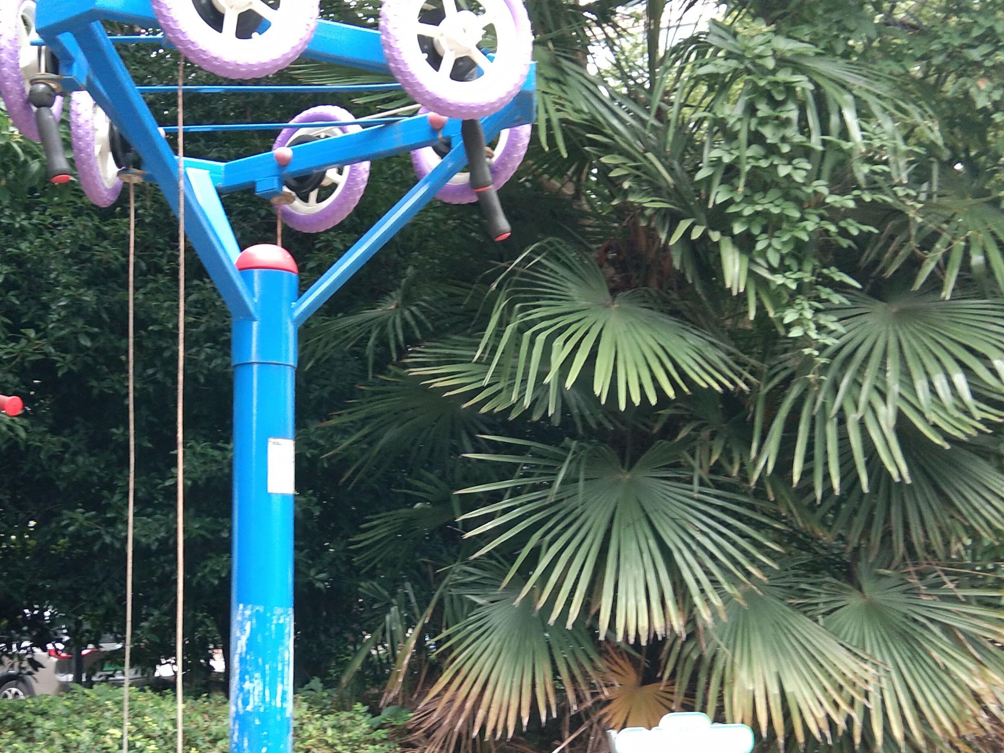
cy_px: 474
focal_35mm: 52
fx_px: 1508
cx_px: 352
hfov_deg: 36.5
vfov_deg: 27.9
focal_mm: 3.69
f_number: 2.2
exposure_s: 1/50
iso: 200
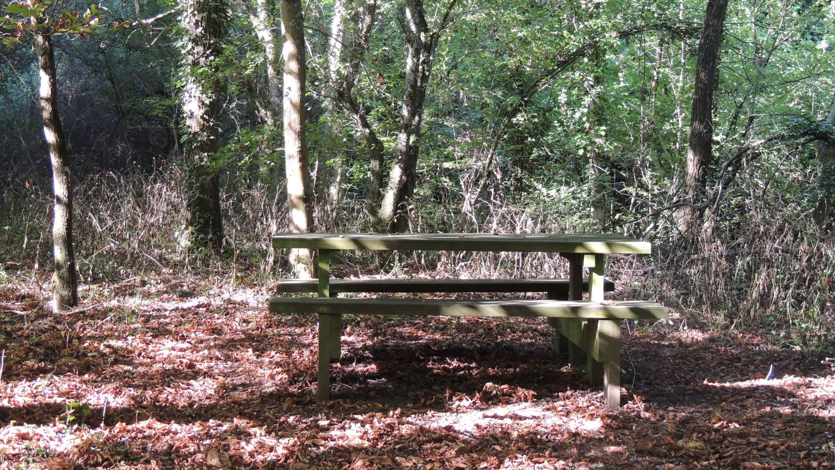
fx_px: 1461
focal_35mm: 66
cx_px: 416
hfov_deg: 31.9
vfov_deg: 18.2
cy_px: 173
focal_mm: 10.7
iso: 360
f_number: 3.7
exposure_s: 1/60
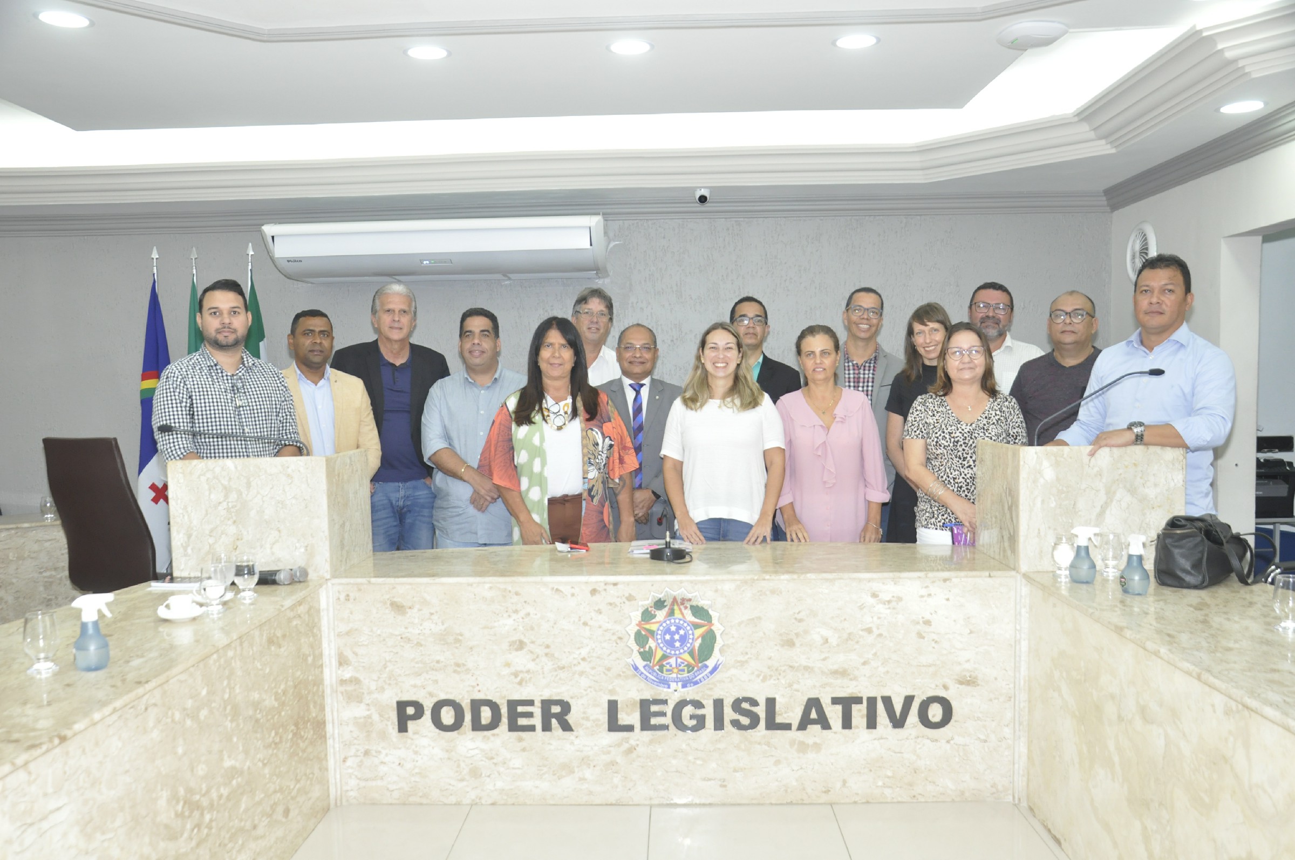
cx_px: 648
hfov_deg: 59.6
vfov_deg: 41.6
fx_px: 1132
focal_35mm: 32
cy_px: 430
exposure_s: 1/100
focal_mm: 21
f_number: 5.6
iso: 800
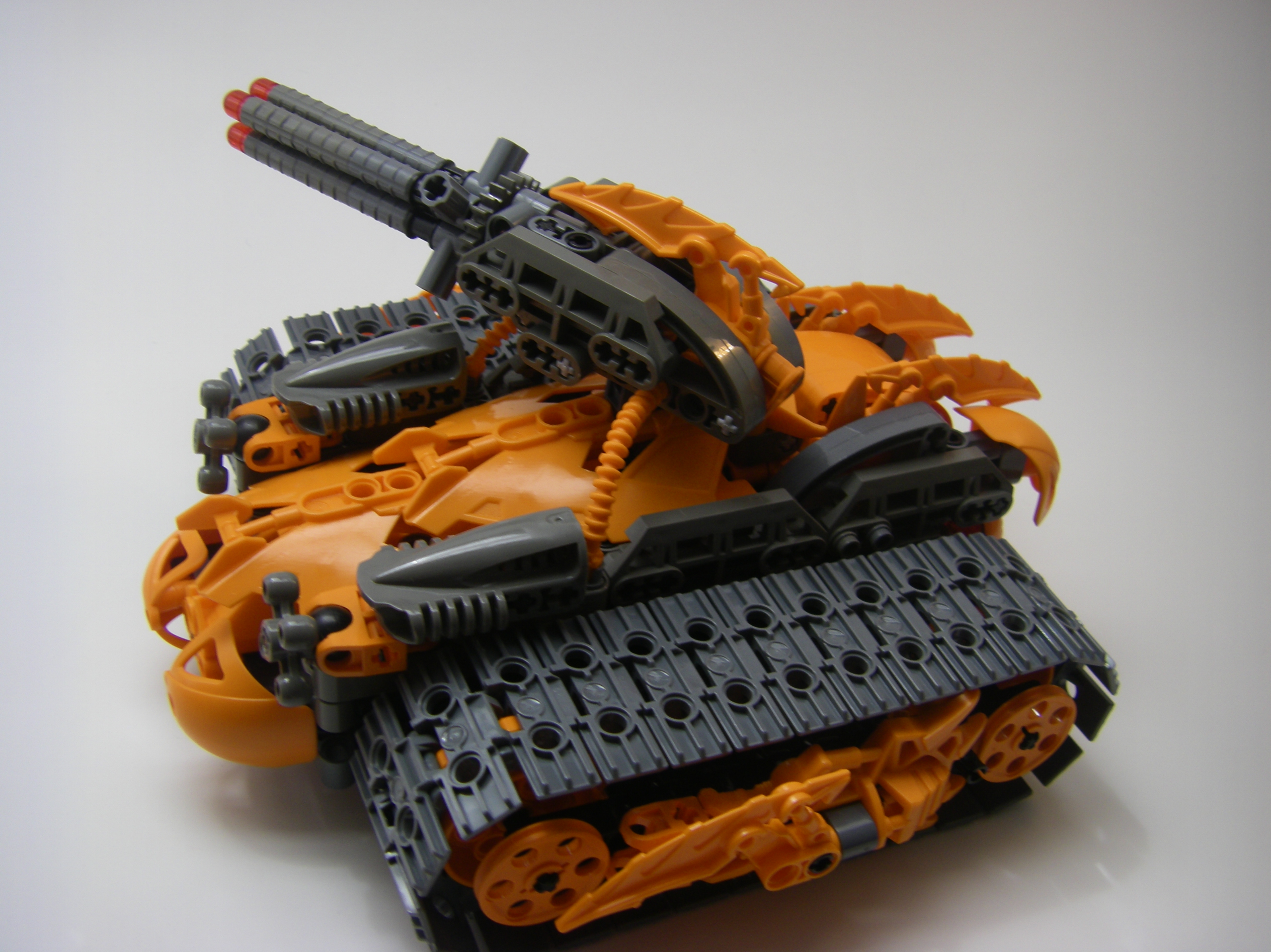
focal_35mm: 39
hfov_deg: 47.9
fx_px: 1432
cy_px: 469
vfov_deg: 36.8
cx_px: 635
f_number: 3.5
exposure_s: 1/50
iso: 64
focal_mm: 6.3
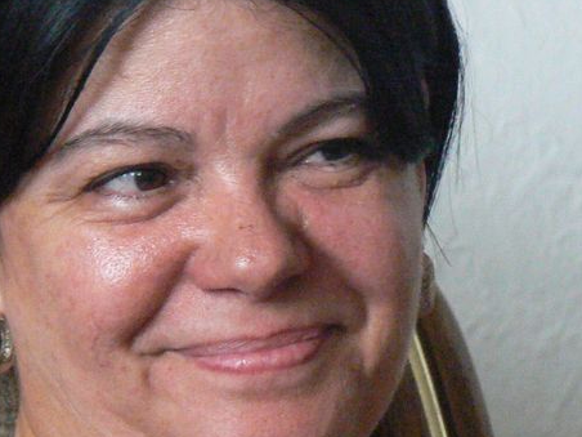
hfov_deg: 4.3
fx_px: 7801
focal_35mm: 464
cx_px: 153
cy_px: 195
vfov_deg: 3.2
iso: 400
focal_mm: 34.2
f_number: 3.6
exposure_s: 1/30
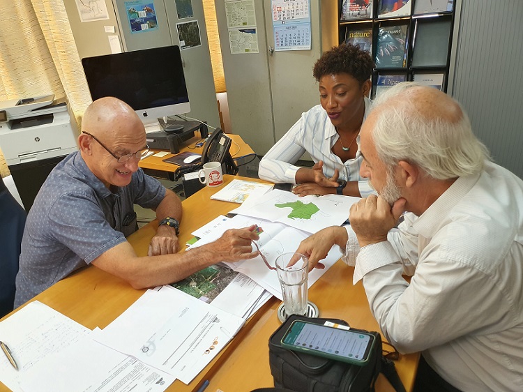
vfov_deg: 53.0
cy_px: 196
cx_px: 262
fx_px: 393
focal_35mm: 26
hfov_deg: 67.3
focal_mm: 4.3
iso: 160
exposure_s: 1/50
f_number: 1.5
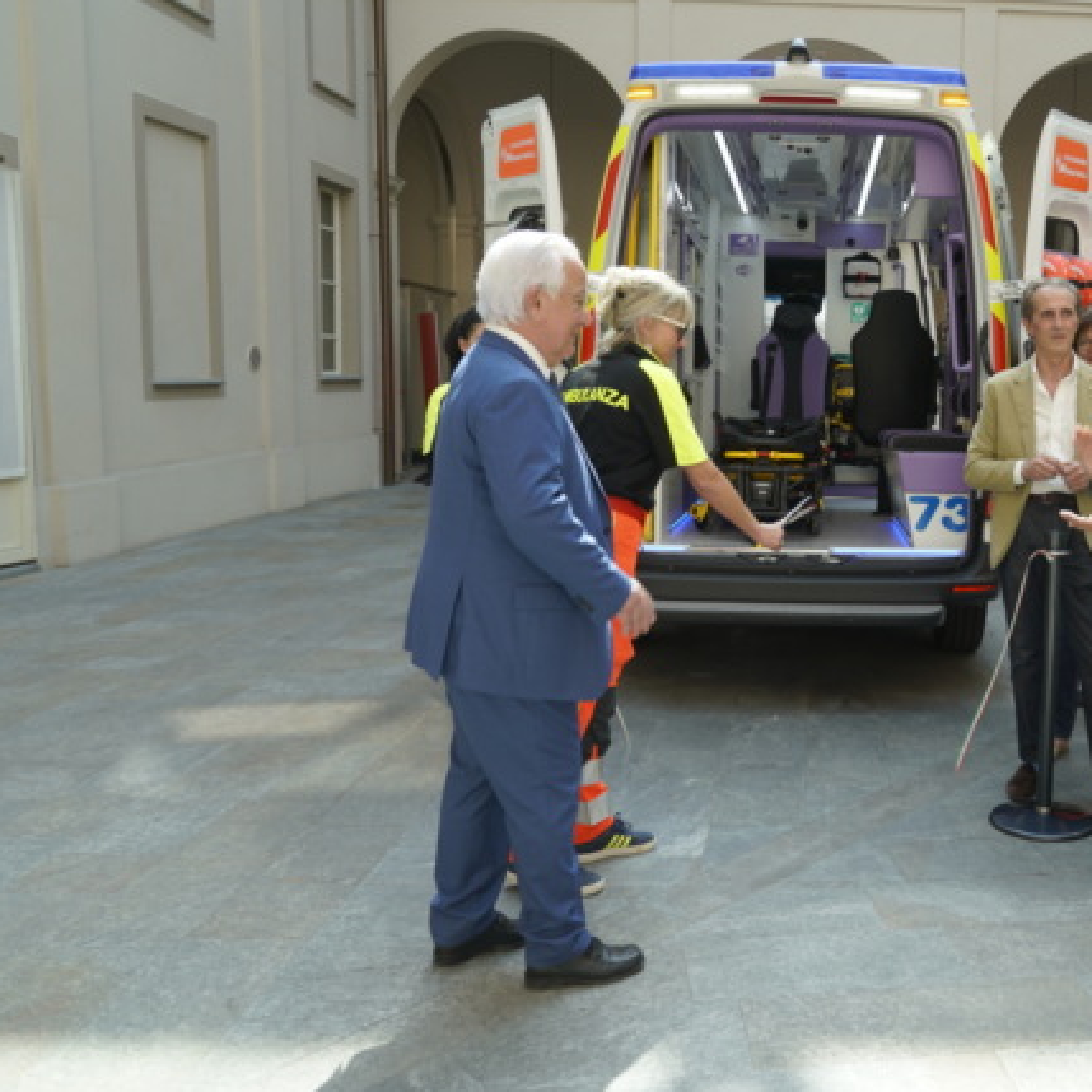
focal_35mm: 35
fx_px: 1249
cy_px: 535
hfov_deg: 45.3
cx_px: 843
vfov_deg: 47.2
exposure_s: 1/160
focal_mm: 26
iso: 125
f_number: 4
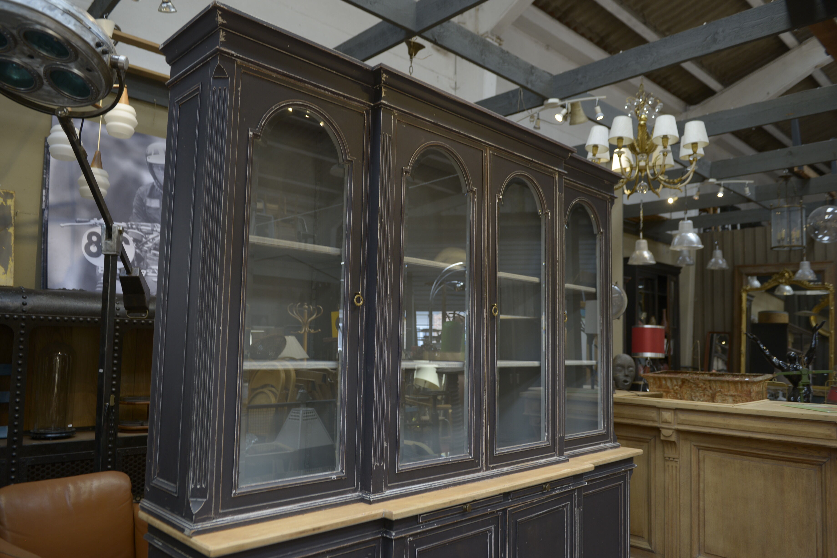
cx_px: 418
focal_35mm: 27
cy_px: 279
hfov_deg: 67.4
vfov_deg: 48.0
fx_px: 628
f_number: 4
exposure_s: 1/50
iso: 200
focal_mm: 27
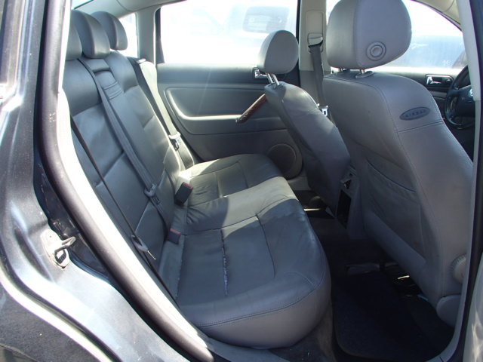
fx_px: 391
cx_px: 242
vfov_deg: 49.7
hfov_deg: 63.4
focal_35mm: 28
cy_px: 181
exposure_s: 1/80
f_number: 3.9
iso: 100
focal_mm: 5
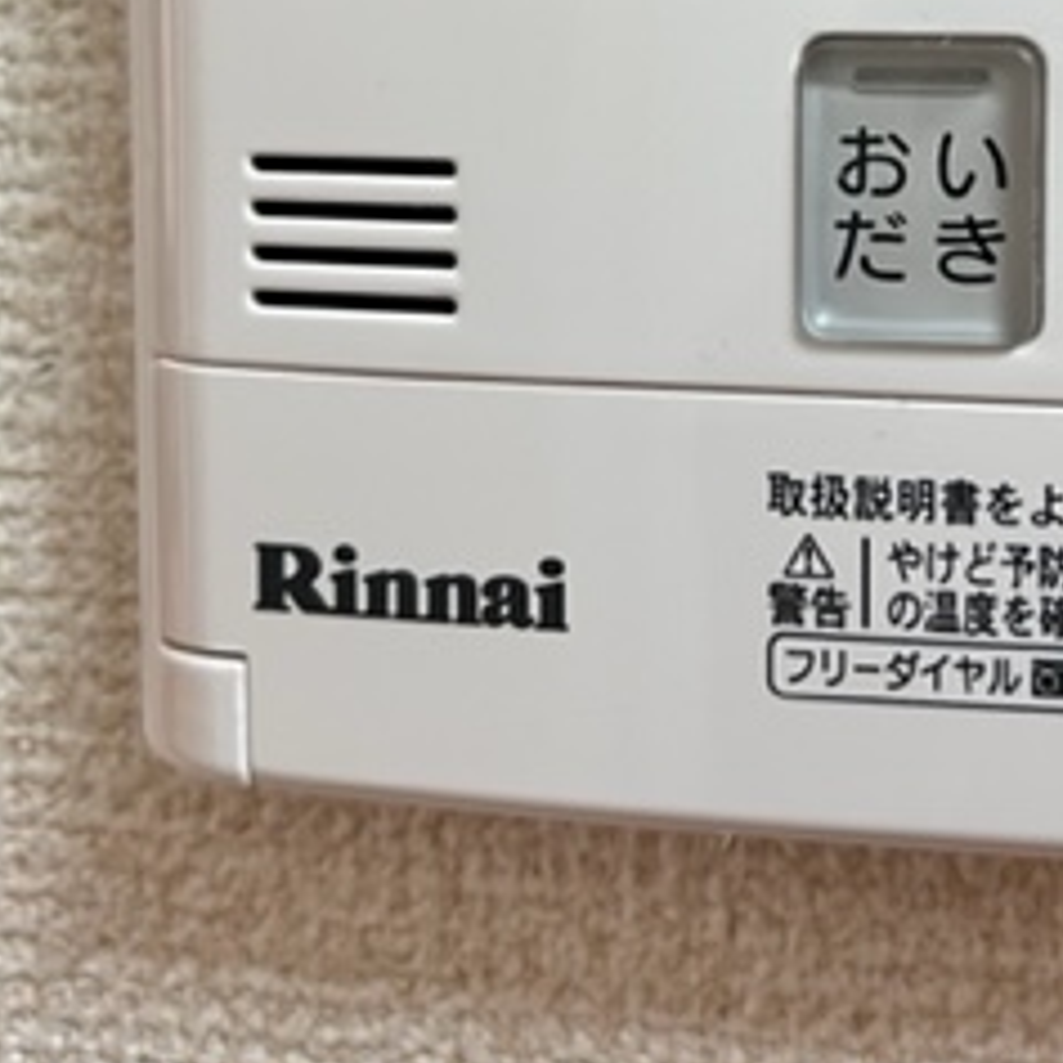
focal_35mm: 62
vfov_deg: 26.5
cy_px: 45
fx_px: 2154
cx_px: 857
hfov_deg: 27.2
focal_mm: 5.7
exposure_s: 1/50
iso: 64
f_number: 1.5
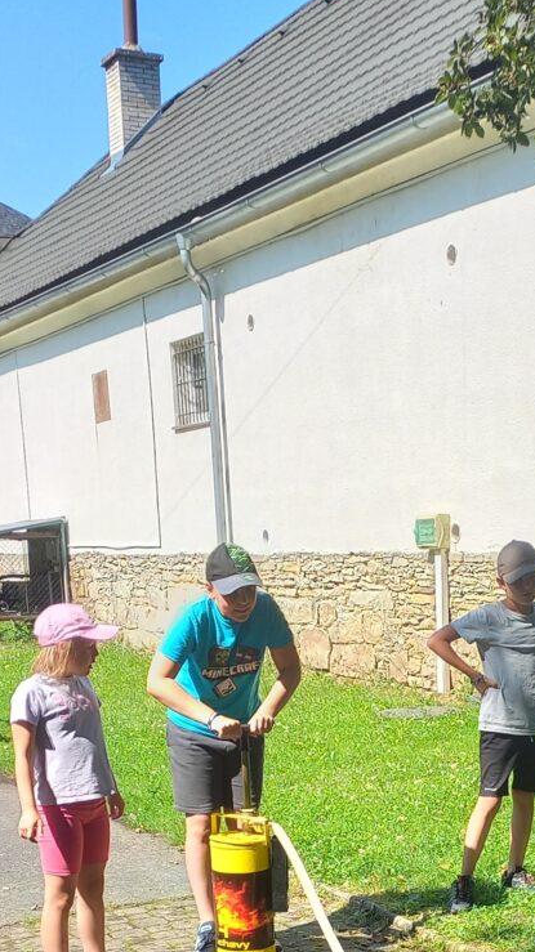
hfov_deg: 20.1
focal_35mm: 59
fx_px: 1490
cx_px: 441
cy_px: 952
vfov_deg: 32.6
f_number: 1.8
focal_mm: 4.65
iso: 50
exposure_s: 1/426
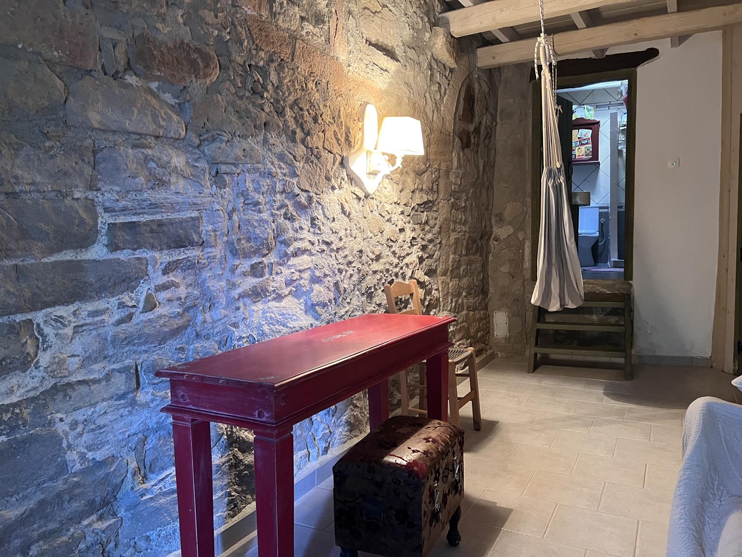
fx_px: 557
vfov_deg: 53.1
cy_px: 278
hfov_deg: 67.3
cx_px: 371
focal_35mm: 26
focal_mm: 5.7
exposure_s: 1/50
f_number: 1.5
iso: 500
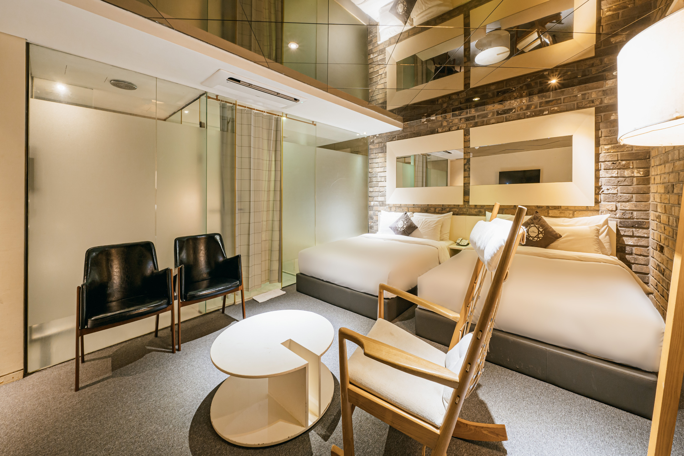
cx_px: 342
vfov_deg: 85.4
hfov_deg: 108.3
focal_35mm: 13
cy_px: 228
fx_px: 247
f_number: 10
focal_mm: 13
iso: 400
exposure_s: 1.6
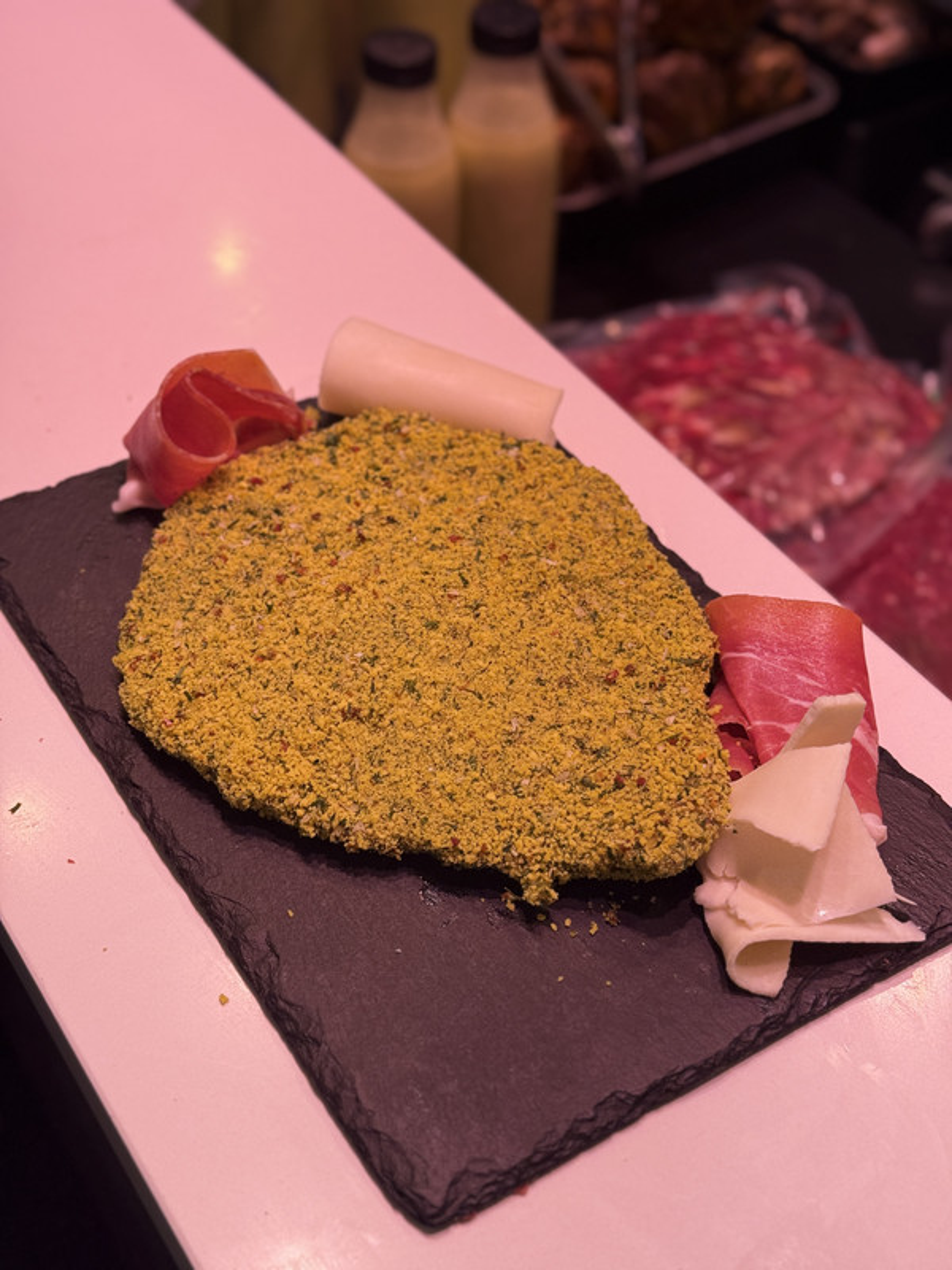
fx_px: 1760
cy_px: 635
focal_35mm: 48
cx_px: 476
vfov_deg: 39.7
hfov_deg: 30.3
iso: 64
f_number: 1.78
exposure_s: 1/318
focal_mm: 6.76
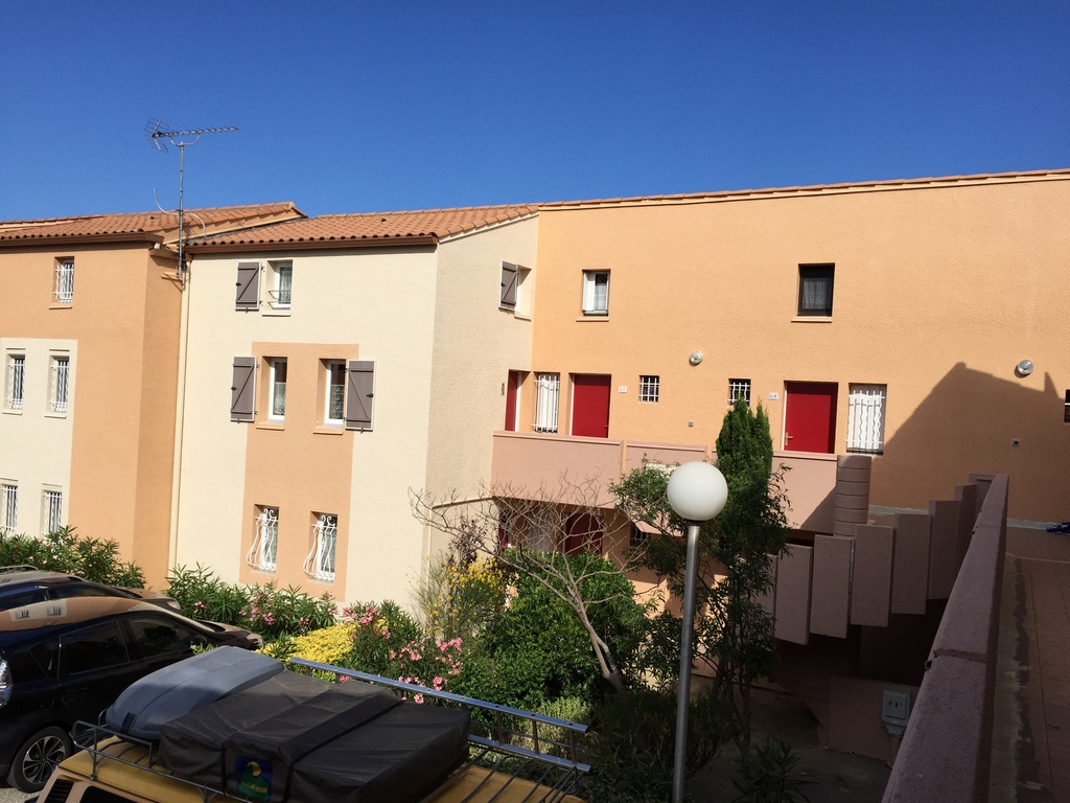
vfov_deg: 48.2
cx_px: 535
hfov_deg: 61.7
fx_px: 896
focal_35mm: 29
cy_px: 402
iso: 32
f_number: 2.2
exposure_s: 1/3300
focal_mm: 4.15
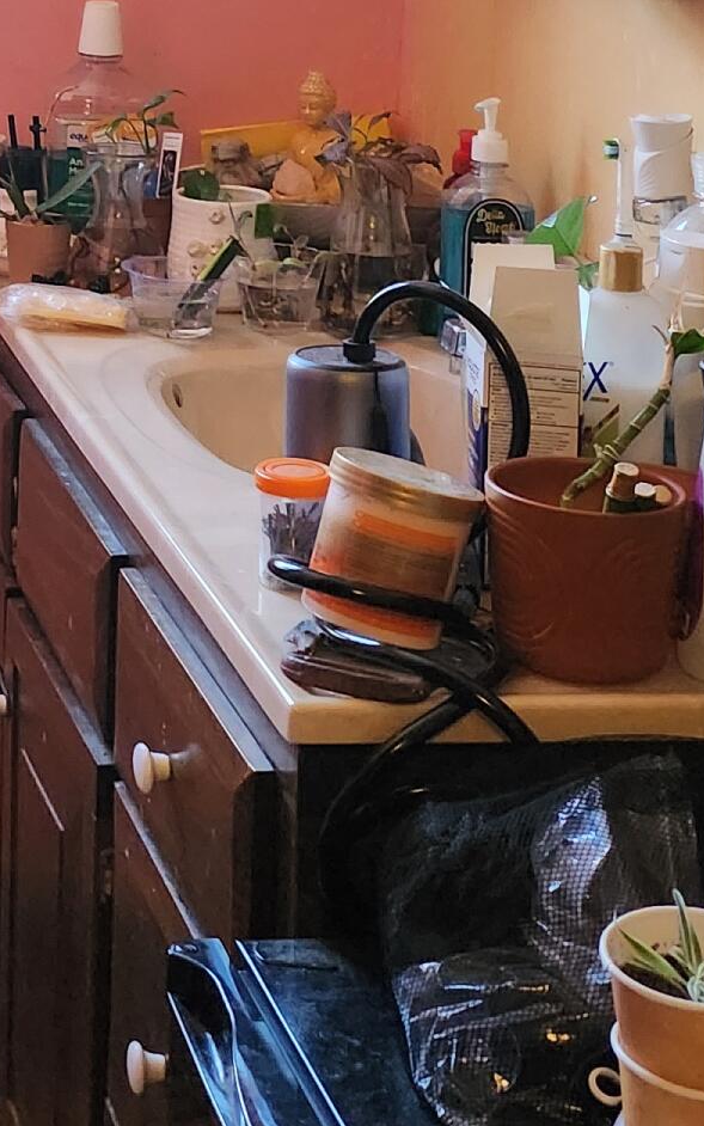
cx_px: -301
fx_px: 2486
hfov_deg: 15.1
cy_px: -91
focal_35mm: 81
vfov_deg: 24.0
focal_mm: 5
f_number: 1.8
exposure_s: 1/120
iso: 800
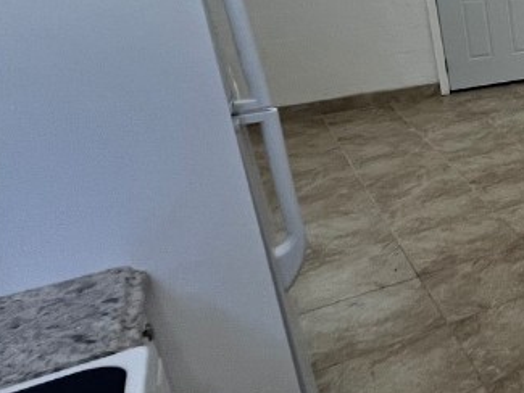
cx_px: 817
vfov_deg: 34.5
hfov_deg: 27.5
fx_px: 621
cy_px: 101
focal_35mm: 41
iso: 160
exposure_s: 1/120
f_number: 1.8
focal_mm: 1.57
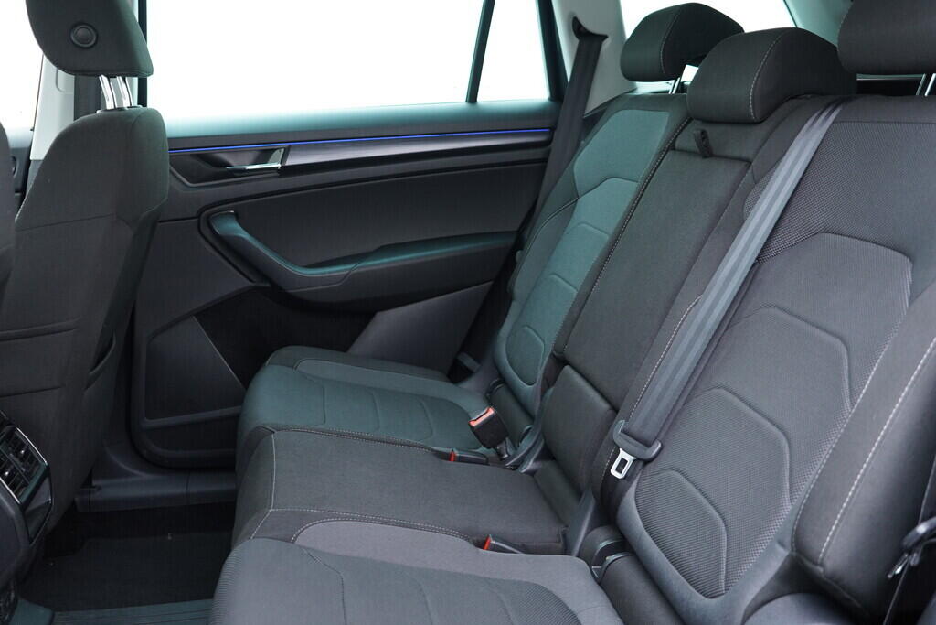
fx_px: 936
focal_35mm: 36
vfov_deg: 36.9
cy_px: 312
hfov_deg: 53.1
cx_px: 468
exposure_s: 1/40
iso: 640
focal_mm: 24
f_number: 2.8
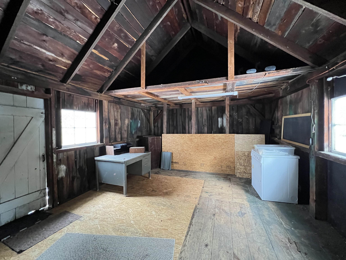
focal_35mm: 13
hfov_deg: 106.2
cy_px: 130
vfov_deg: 89.9
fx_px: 130
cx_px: 173
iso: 1600
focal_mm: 1.57
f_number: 1.8
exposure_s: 1/30
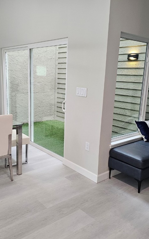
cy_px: 120
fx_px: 214
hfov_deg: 38.2
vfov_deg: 58.1
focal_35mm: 33
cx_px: 62
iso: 250
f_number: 1.7
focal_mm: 6.3
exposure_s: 1/120
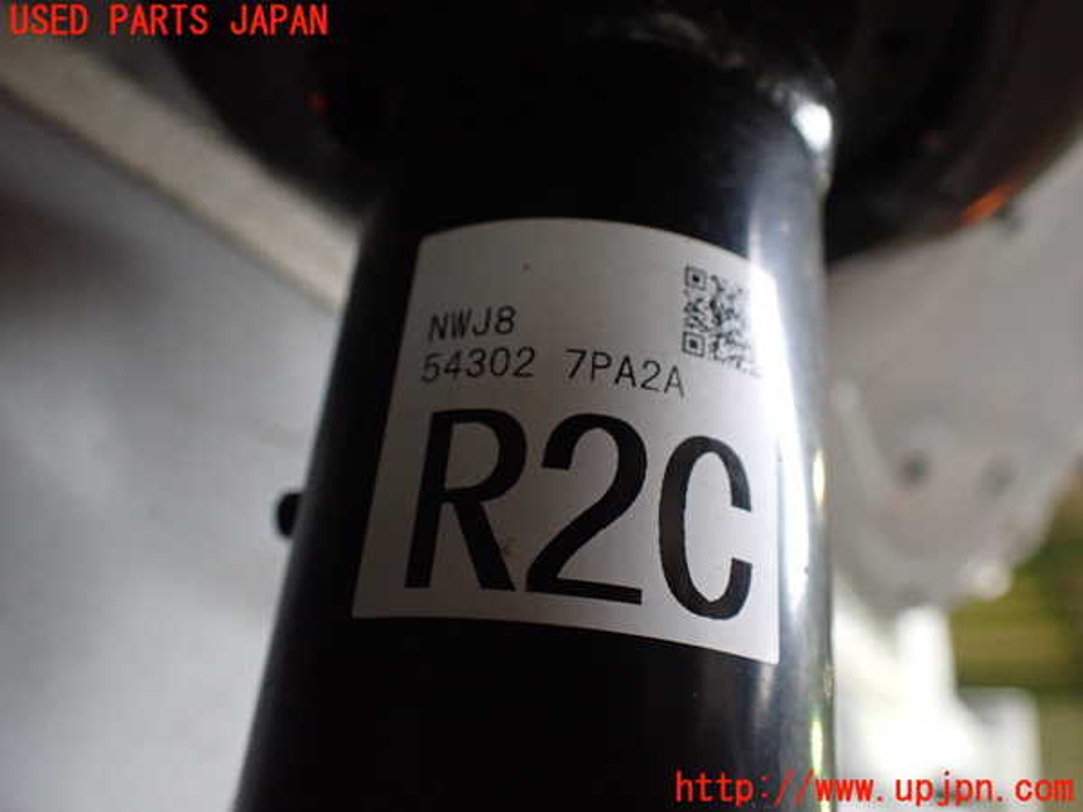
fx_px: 939
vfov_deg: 46.8
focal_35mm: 30
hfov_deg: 60.0
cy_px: 406
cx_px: 542
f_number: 2.3
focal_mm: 5.4
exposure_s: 1/80
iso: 800
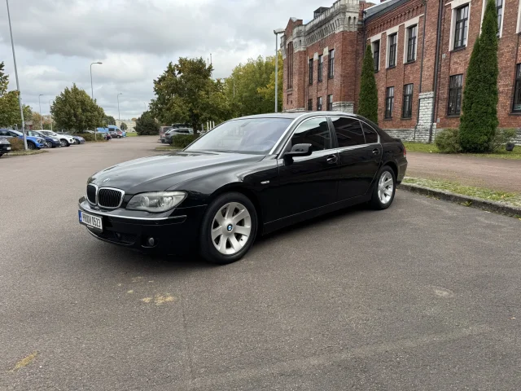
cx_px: 260
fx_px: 361
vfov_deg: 56.8
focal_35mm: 24
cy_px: 196
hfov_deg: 71.6
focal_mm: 6.76
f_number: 1.78
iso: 80
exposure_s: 1/1131
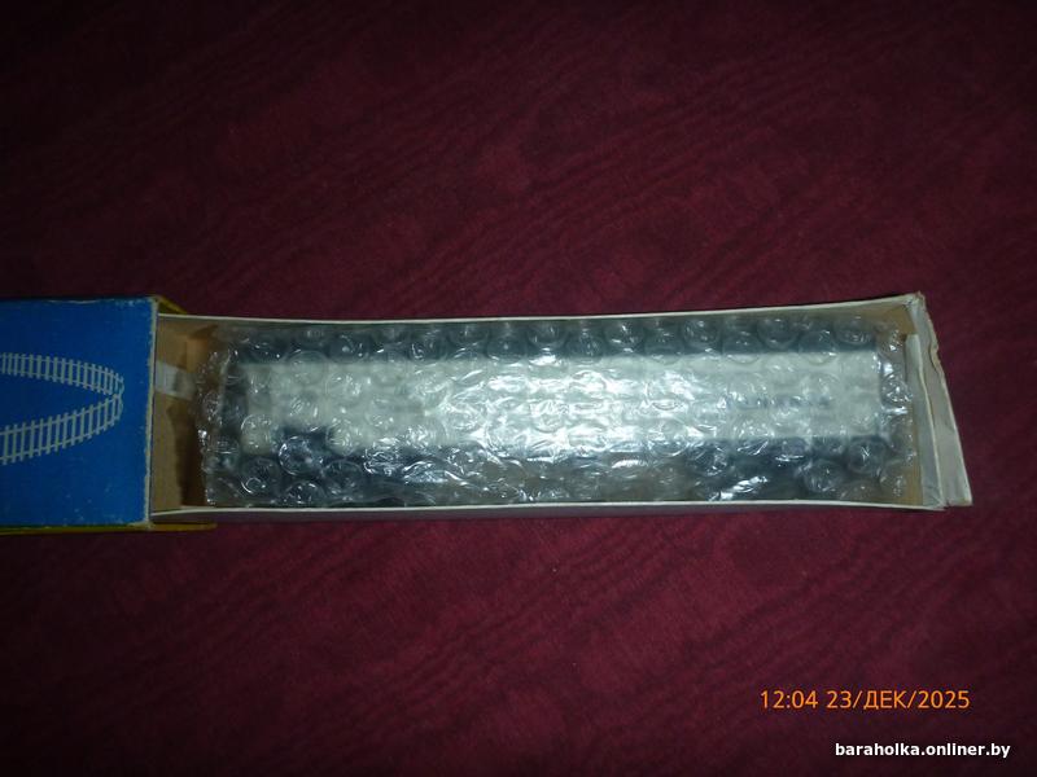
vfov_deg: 49.7
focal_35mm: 28
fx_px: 839
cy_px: 388
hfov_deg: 63.4
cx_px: 518
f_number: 3.3
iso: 250
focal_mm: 4.9
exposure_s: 1/250
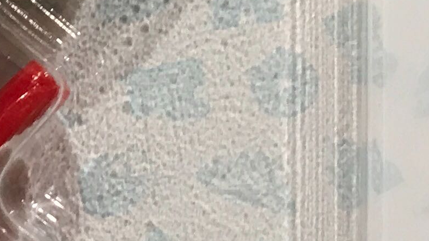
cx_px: -312
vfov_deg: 7.8
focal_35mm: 156
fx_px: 1774
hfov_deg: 12.7
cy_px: 145
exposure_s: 1/24
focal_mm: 3.99
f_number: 1.8
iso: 40
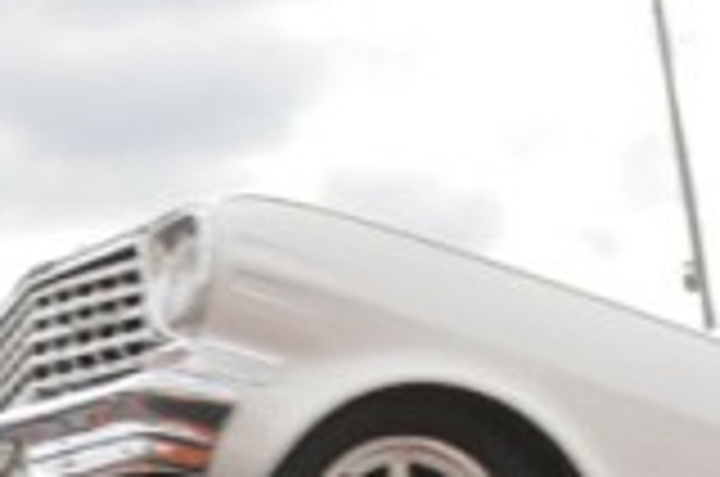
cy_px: 763
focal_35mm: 165
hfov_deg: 12.3
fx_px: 3294
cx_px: 756
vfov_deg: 8.1
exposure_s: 1/400
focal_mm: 27
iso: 200
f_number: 7.1
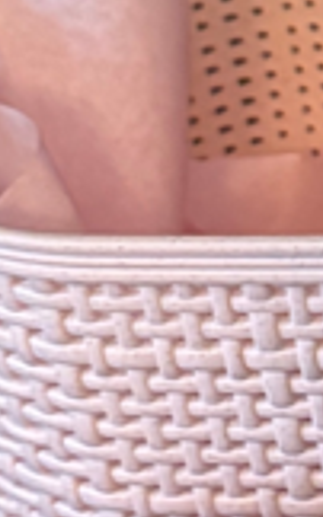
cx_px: 822
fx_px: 2667
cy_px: 35
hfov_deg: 6.5
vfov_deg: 11.0
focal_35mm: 189
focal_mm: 6.76
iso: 800
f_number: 1.78
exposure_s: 1/40
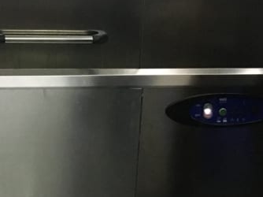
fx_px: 676
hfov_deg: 21.5
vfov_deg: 16.5
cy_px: 55
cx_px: 25
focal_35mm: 89
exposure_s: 1/17
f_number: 2.2
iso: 250
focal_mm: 4.15
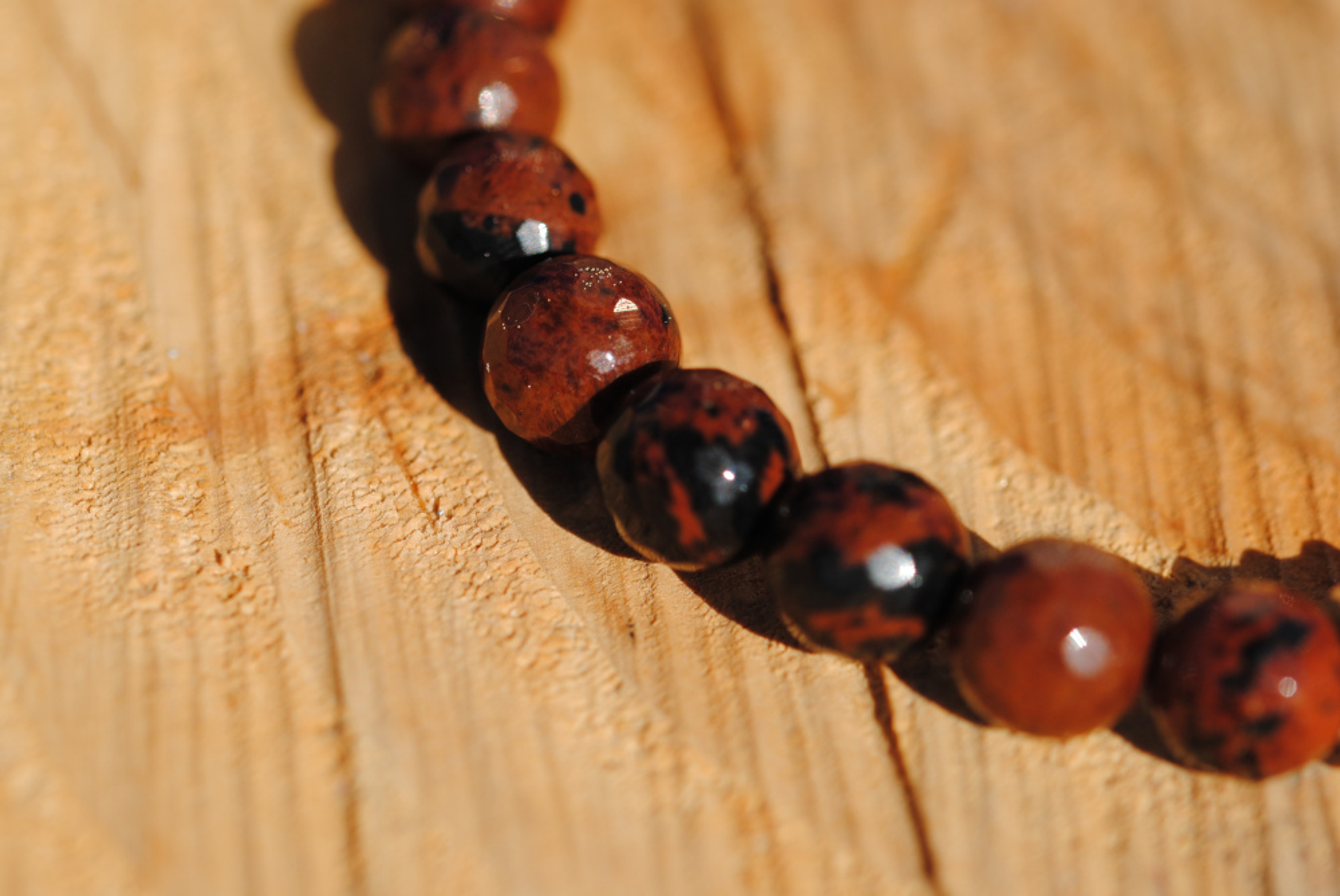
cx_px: 670
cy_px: 448
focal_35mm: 158
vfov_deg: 8.7
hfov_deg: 13.0
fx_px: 5868
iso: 100
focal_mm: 105
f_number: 7.1
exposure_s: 1/800
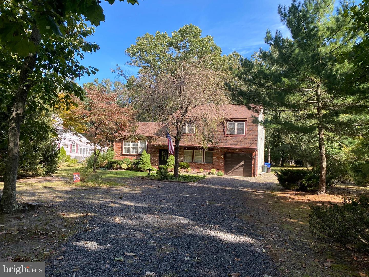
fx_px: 277
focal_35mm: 26
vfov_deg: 53.1
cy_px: 138
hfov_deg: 67.3
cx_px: 184
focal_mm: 4.25
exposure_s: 1/591
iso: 32
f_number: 1.8
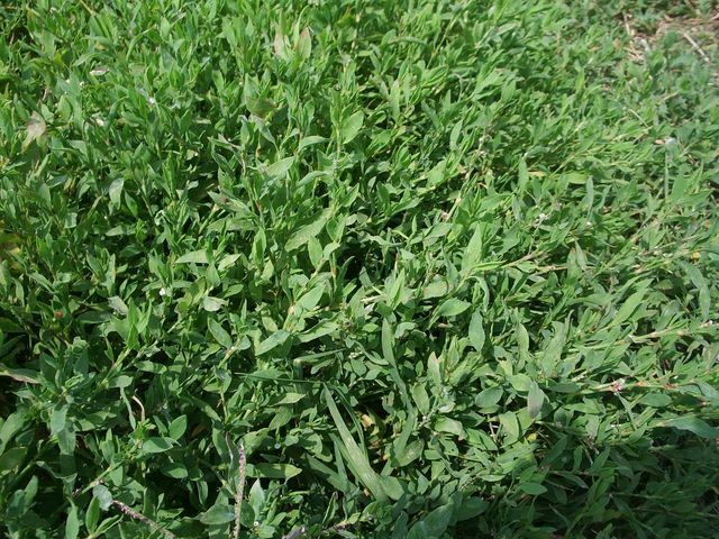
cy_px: 270
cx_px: 360
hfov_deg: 52.6
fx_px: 727
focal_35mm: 35
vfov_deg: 40.7
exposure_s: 1/250
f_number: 4.3
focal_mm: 5.8
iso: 50
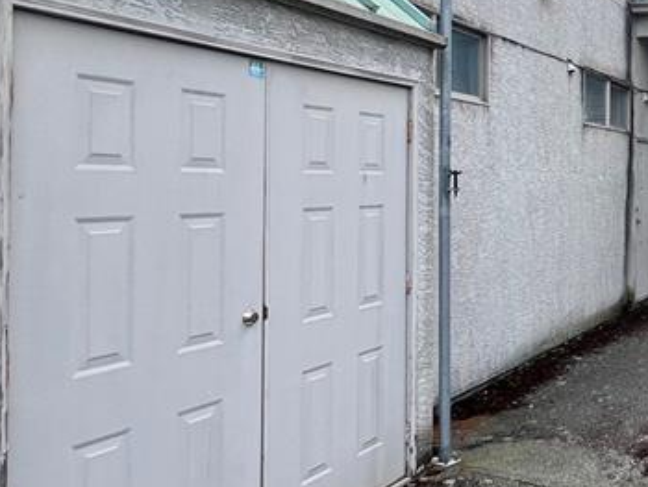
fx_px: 712
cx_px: 744
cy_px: 181
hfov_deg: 38.6
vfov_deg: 37.5
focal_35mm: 38
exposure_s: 1/264
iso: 32
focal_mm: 1.57
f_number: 1.8
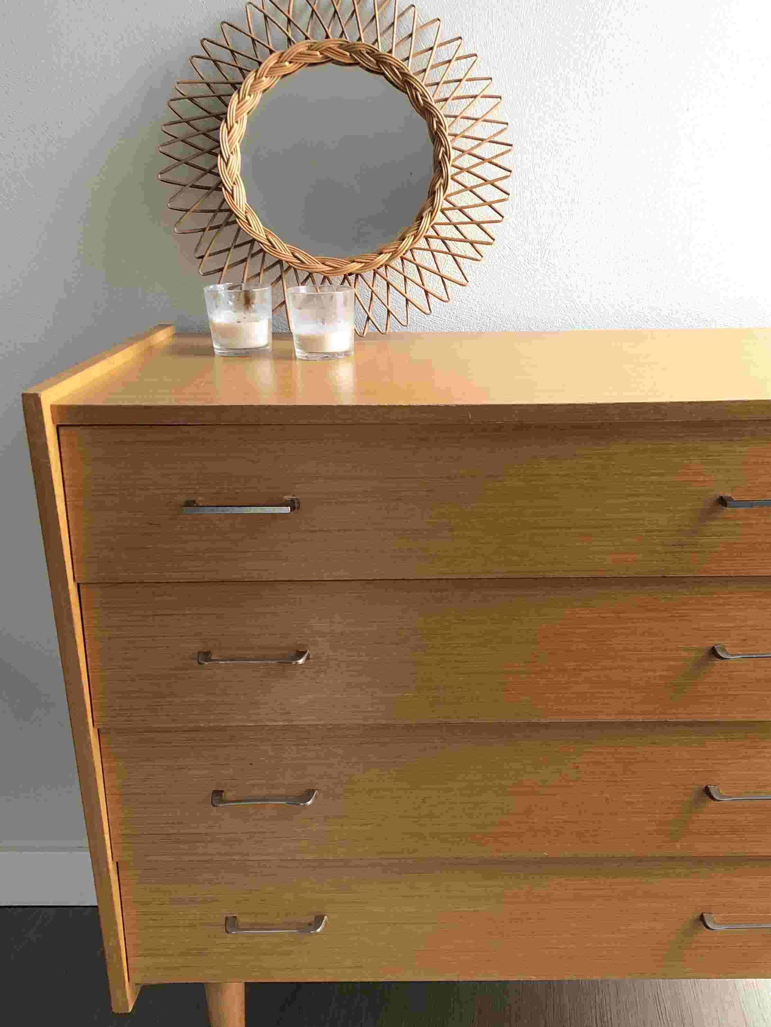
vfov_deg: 49.0
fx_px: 1129
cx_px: 512
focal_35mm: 38
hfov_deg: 37.3
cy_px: 531
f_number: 1.8
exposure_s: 1/25
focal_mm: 3.99
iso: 40
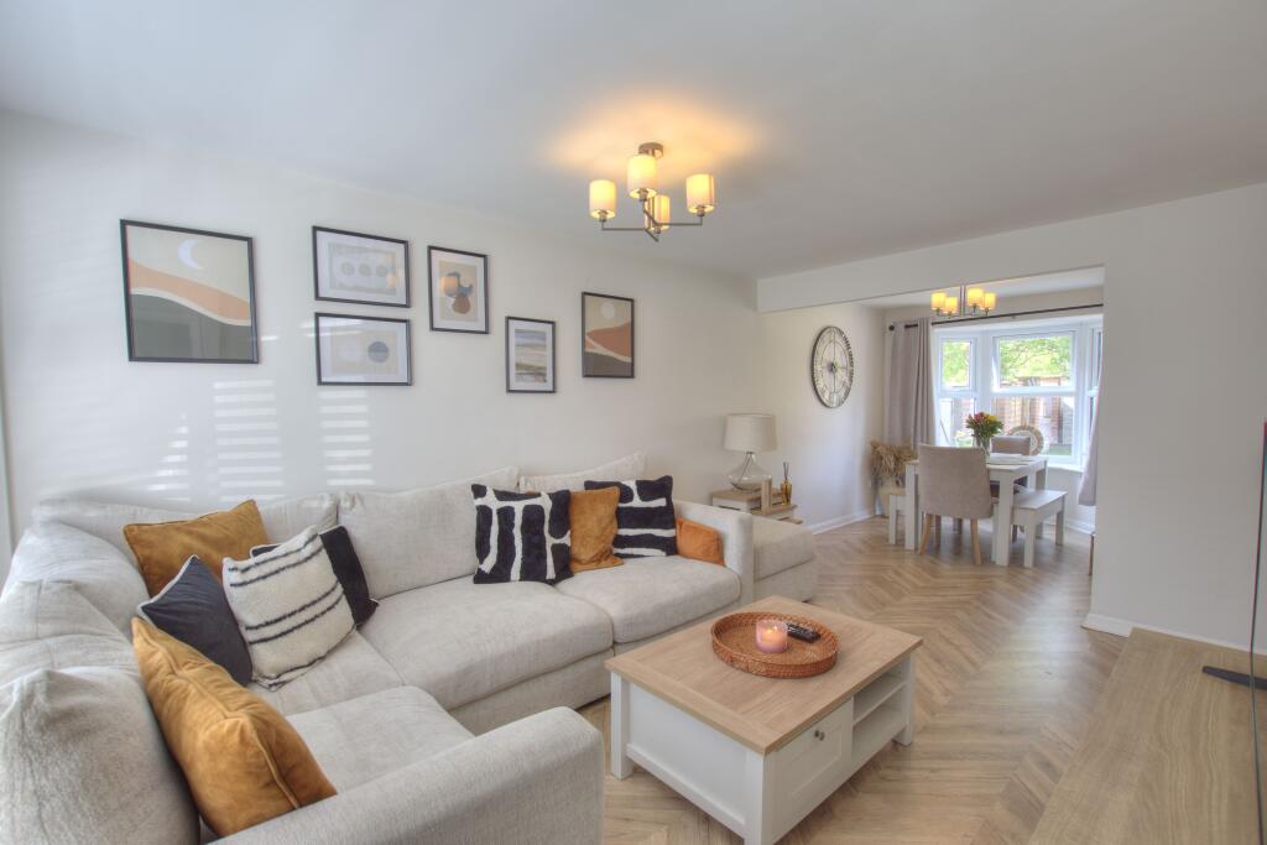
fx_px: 528
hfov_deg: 100.4
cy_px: 422
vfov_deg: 77.3
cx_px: 634
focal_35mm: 15
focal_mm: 10
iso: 400
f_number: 8
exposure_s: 1/30
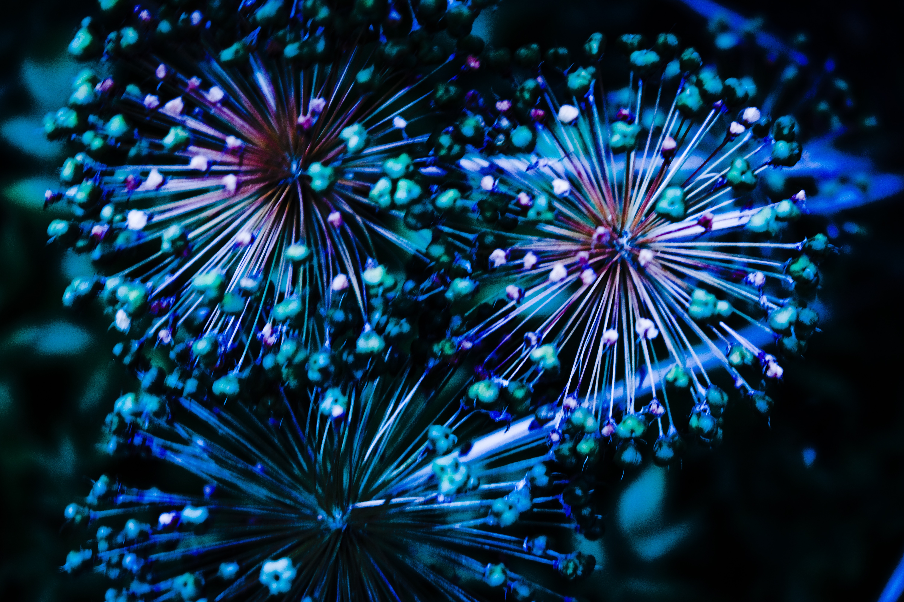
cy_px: 301
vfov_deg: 16.5
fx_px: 2084
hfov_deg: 24.5
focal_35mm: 83
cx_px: 452
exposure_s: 1/8
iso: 200
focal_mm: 55
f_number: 4
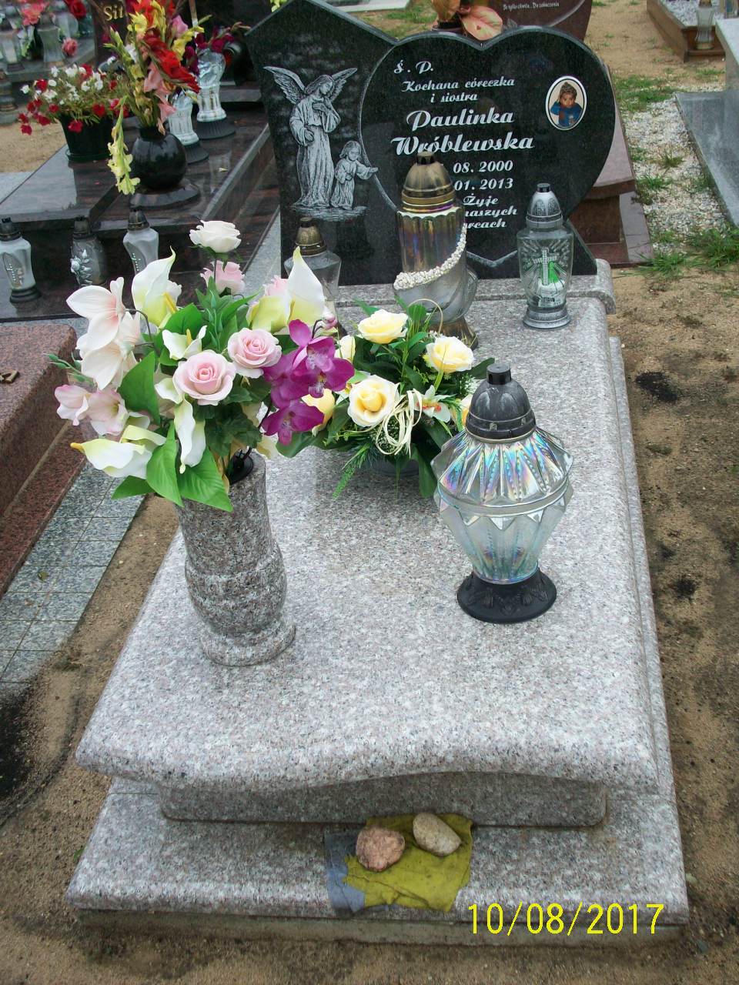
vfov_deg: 41.2
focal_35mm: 46
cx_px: 370
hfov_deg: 31.5
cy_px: 492
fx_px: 1309
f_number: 3.1
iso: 80
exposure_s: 1/294
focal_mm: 7.6
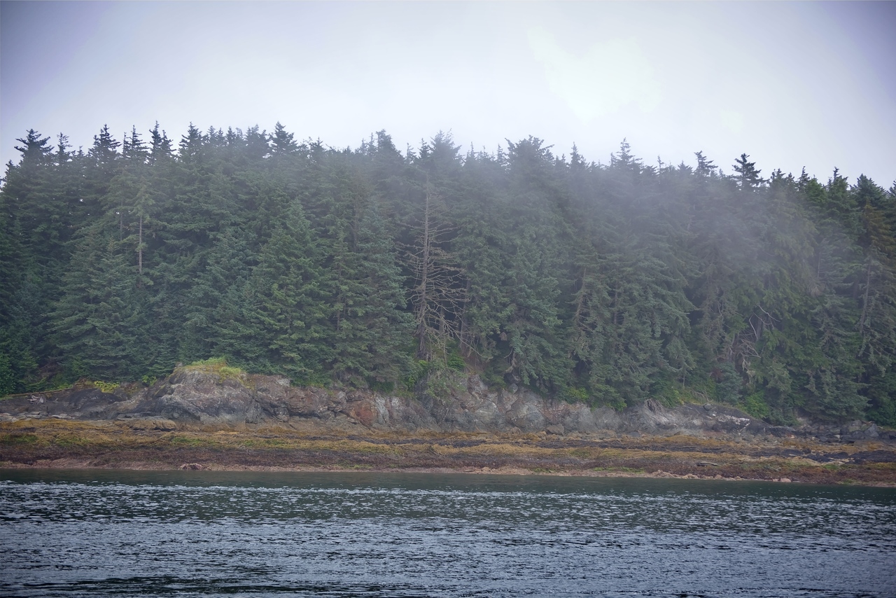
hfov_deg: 20.4
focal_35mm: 100
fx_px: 2489
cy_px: 299
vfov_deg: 13.7
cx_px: 448
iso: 100
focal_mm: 100
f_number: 5.6
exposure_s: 1/200
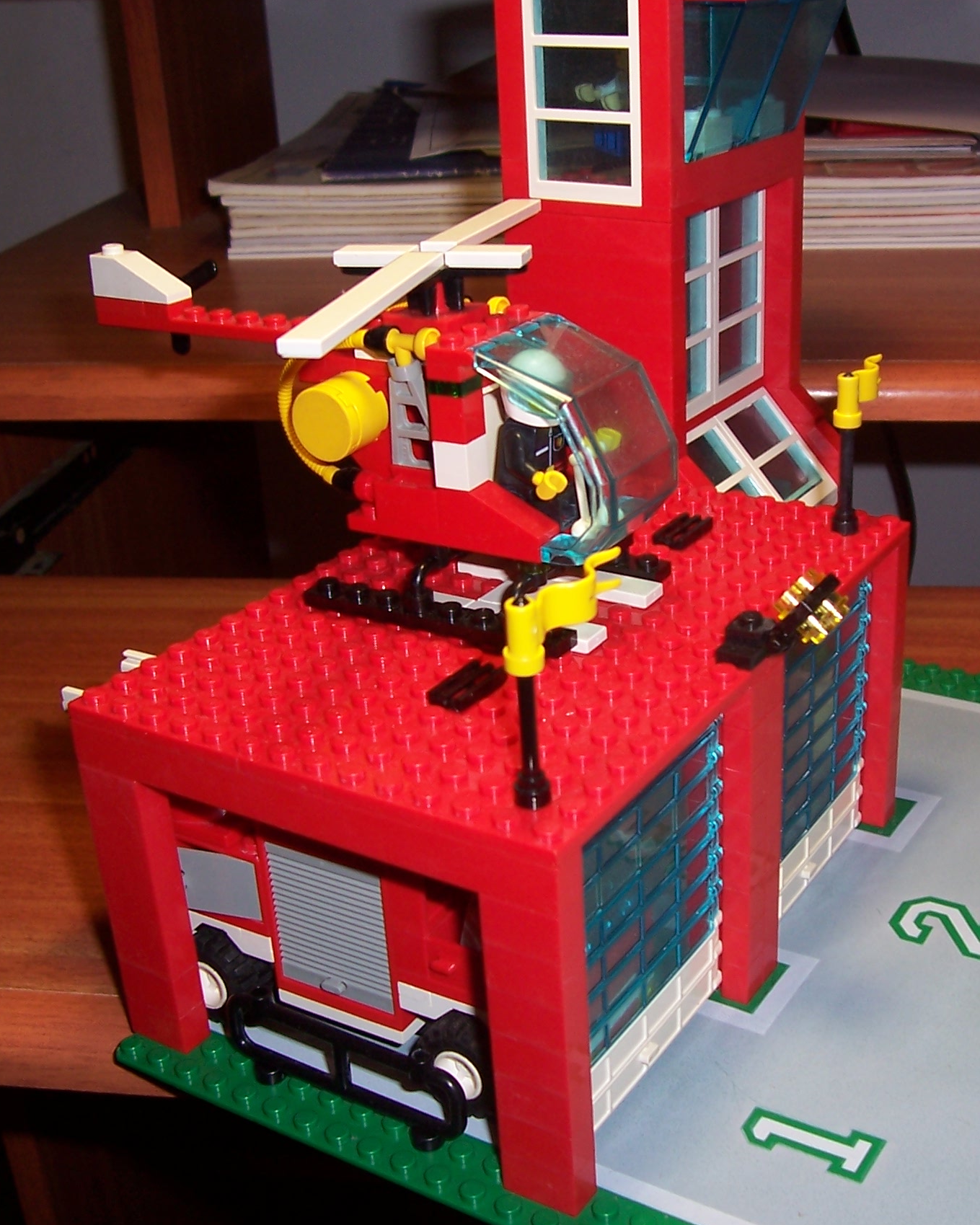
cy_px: 605
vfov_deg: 41.2
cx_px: 601
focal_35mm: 45
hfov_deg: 33.3
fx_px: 1632
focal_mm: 5.6
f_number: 2.7
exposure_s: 1/60
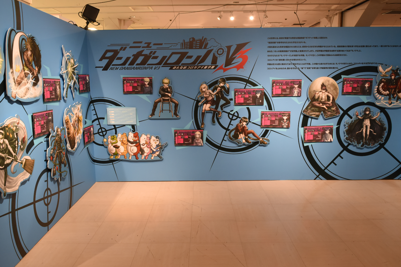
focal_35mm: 30
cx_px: 200
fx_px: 334
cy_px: 134
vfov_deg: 43.6
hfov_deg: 61.9
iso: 1250
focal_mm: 20
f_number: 9
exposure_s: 1/60
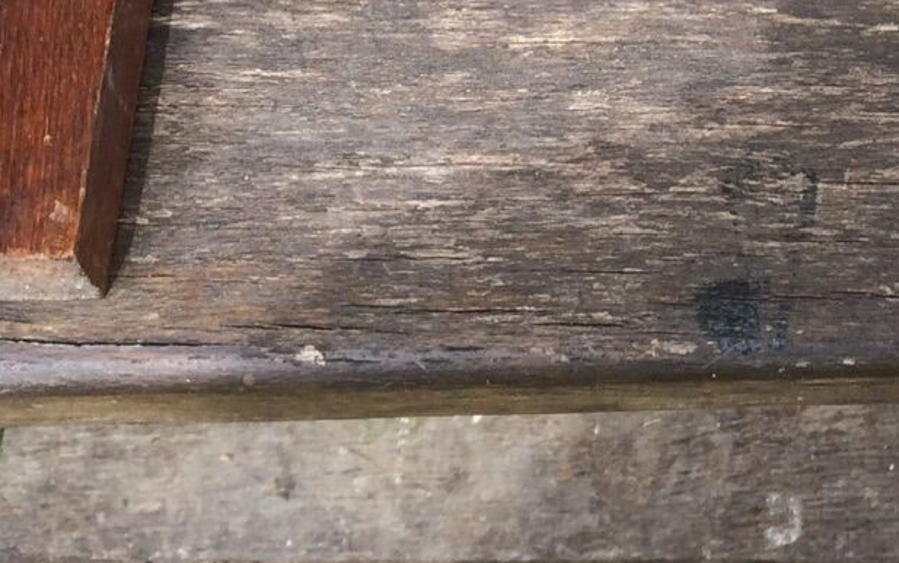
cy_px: -458
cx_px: 1069
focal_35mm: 102
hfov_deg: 19.3
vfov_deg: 11.8
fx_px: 2500
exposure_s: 1/789
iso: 32
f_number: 2.2
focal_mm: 4.15
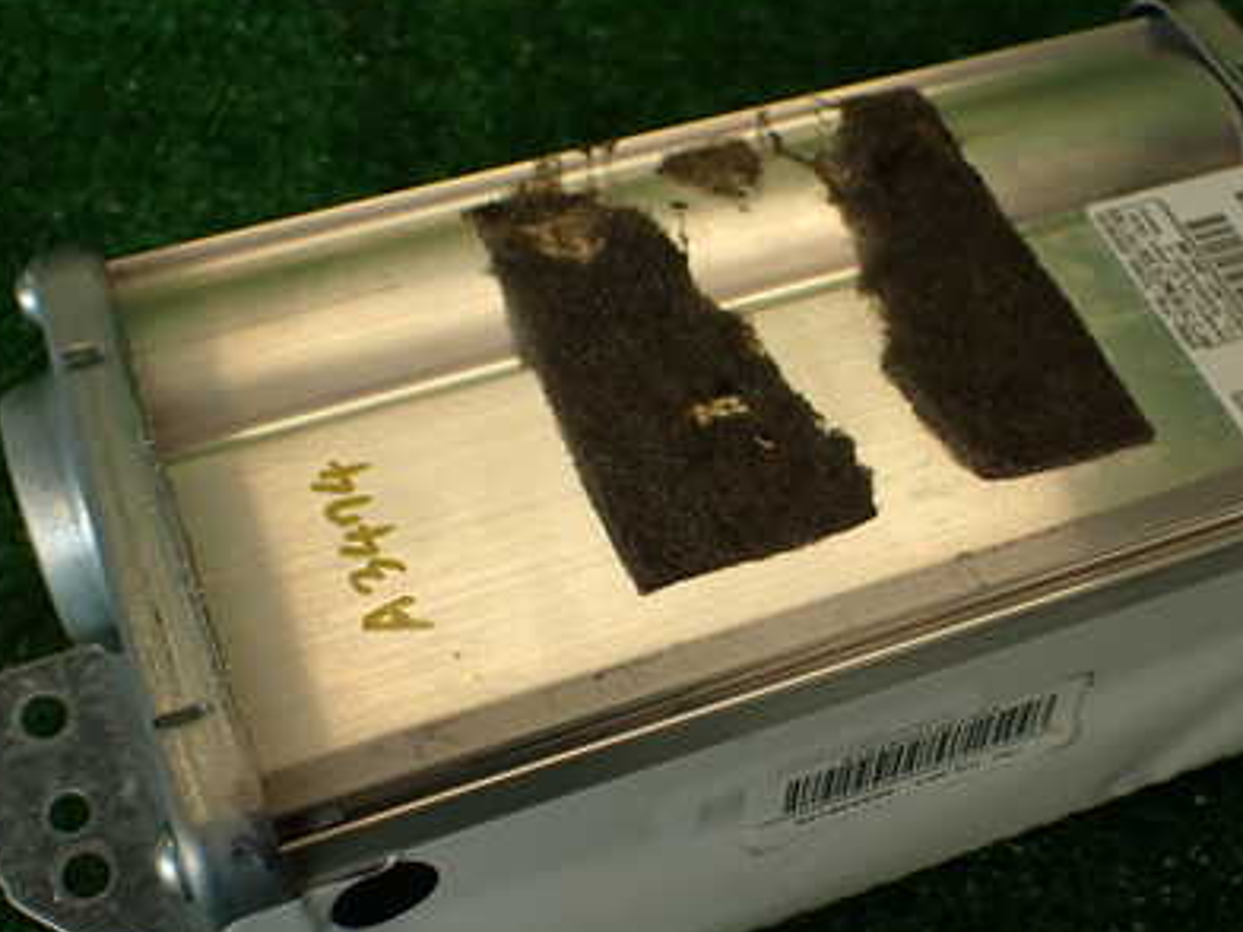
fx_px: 1760
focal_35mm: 49
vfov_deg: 29.5
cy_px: 596
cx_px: 752
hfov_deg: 38.7
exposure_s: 1/100
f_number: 2.4
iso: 100
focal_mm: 5.79
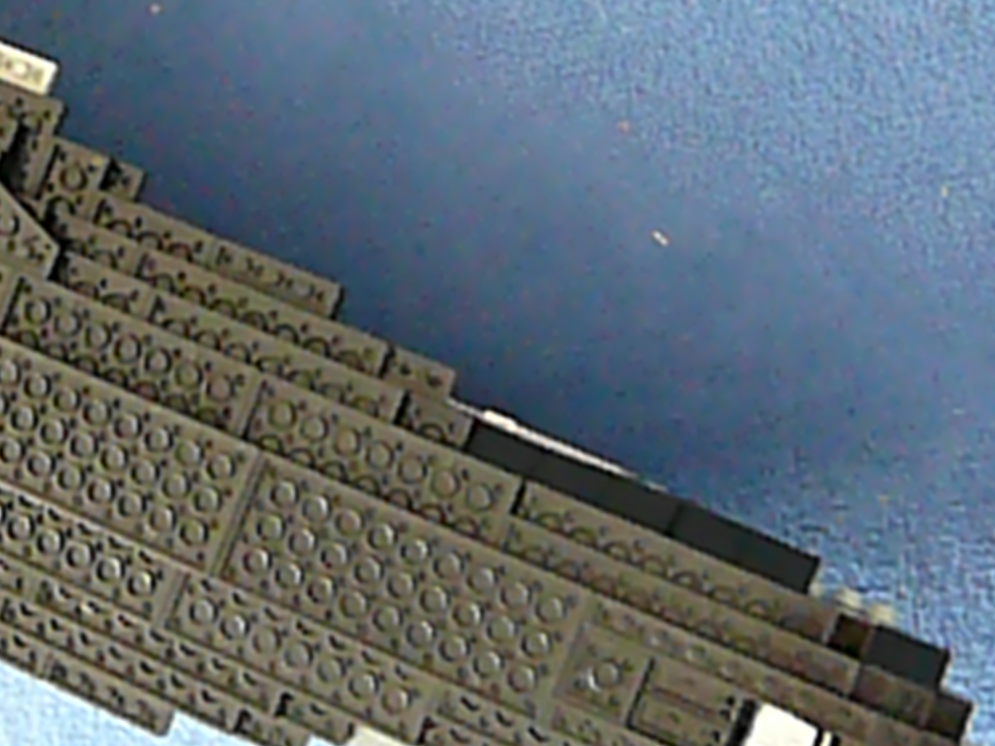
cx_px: 60
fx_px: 2300
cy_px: 252
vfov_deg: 18.4
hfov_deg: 23.6
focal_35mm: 80
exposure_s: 1/30
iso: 1250
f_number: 2.8
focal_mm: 5.2
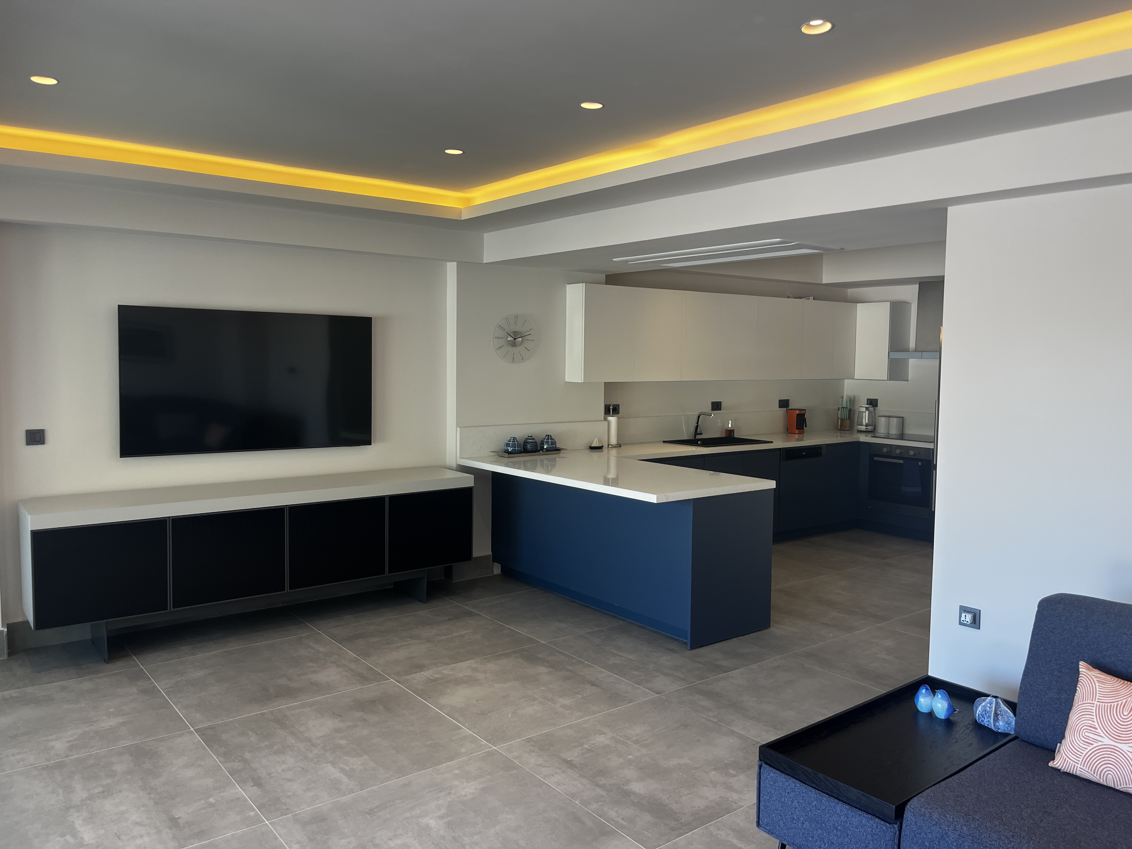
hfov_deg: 67.3
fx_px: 850
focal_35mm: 26
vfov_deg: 53.1
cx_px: 566
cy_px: 424
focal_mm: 5.1
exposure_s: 1/100
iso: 50
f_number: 1.6
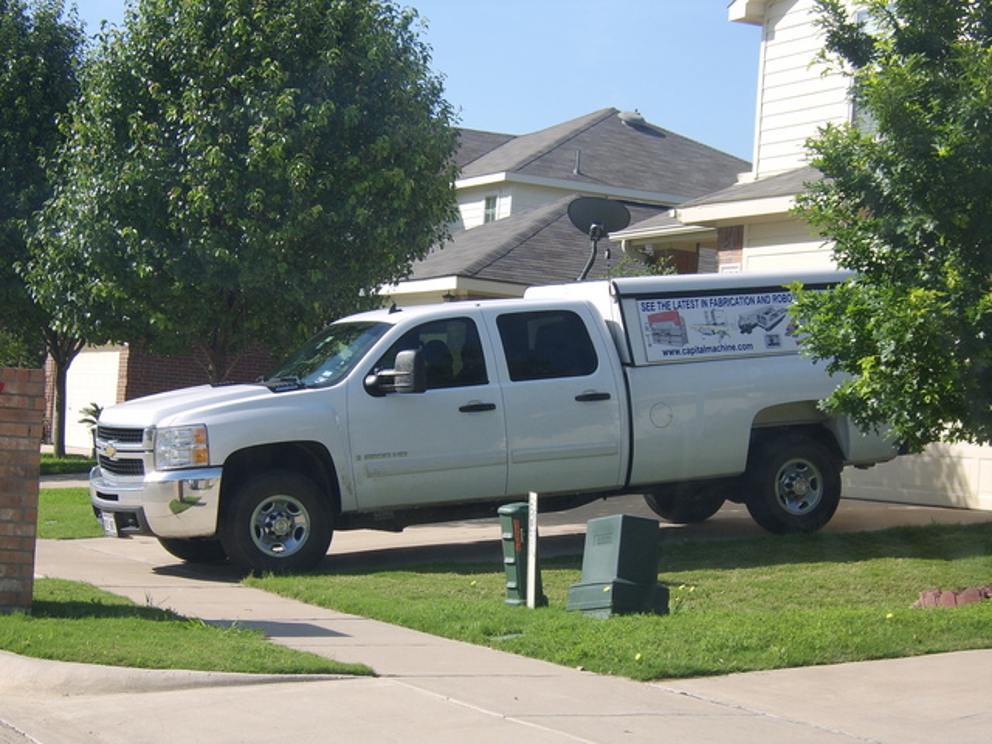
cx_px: 496
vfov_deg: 23.7
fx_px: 1777
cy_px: 372
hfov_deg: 31.2
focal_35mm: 62
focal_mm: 16.25
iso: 71
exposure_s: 1/250
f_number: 5.6
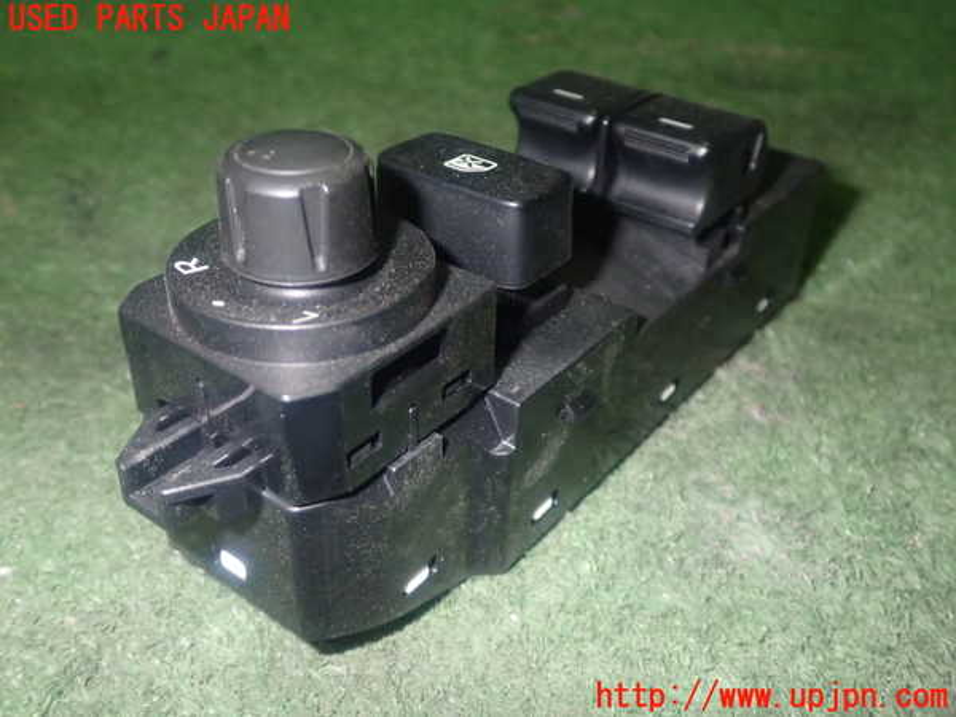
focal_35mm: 36
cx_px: 478
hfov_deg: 51.4
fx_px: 994
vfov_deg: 39.7
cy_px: 358
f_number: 7.1
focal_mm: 6.37
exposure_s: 1/40
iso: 800
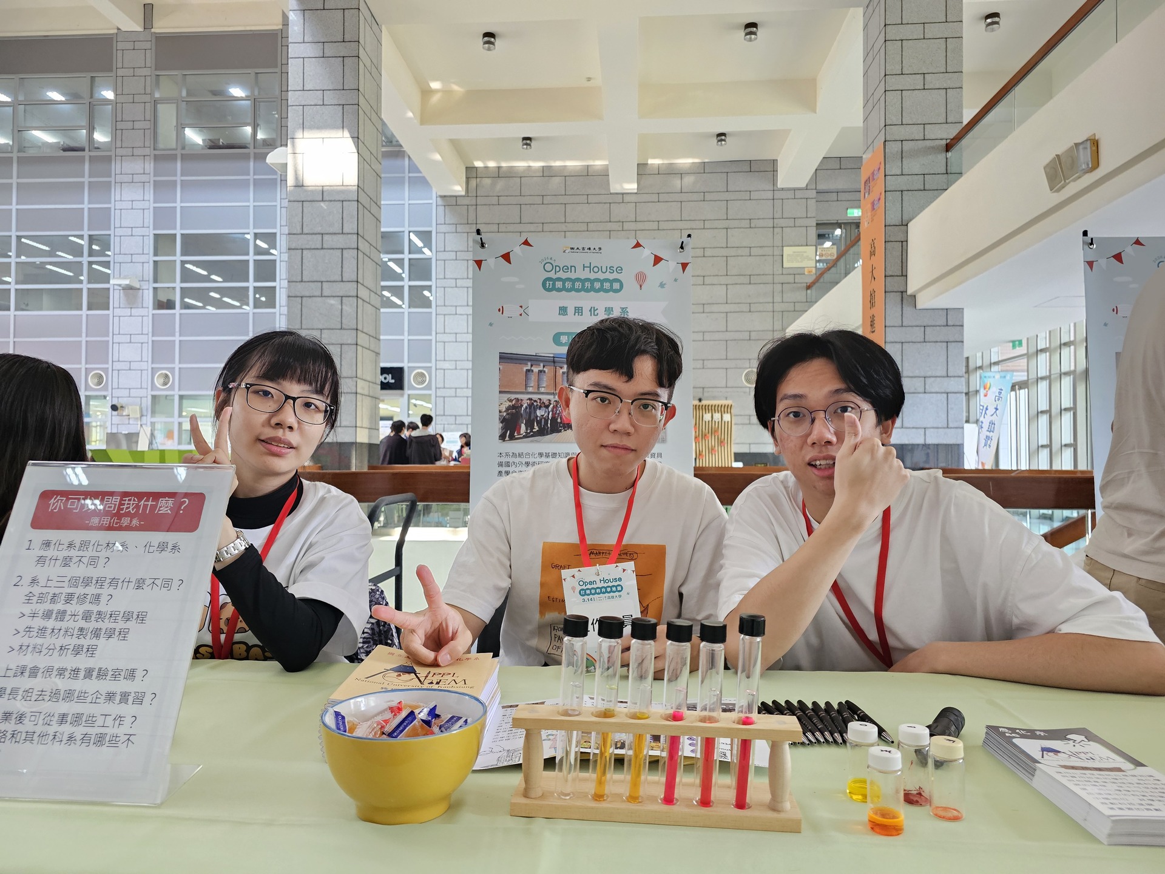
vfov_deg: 58.9
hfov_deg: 73.9
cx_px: 582
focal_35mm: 23
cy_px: 437
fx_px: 774
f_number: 1.7
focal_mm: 6.3
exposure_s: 1/120
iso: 800
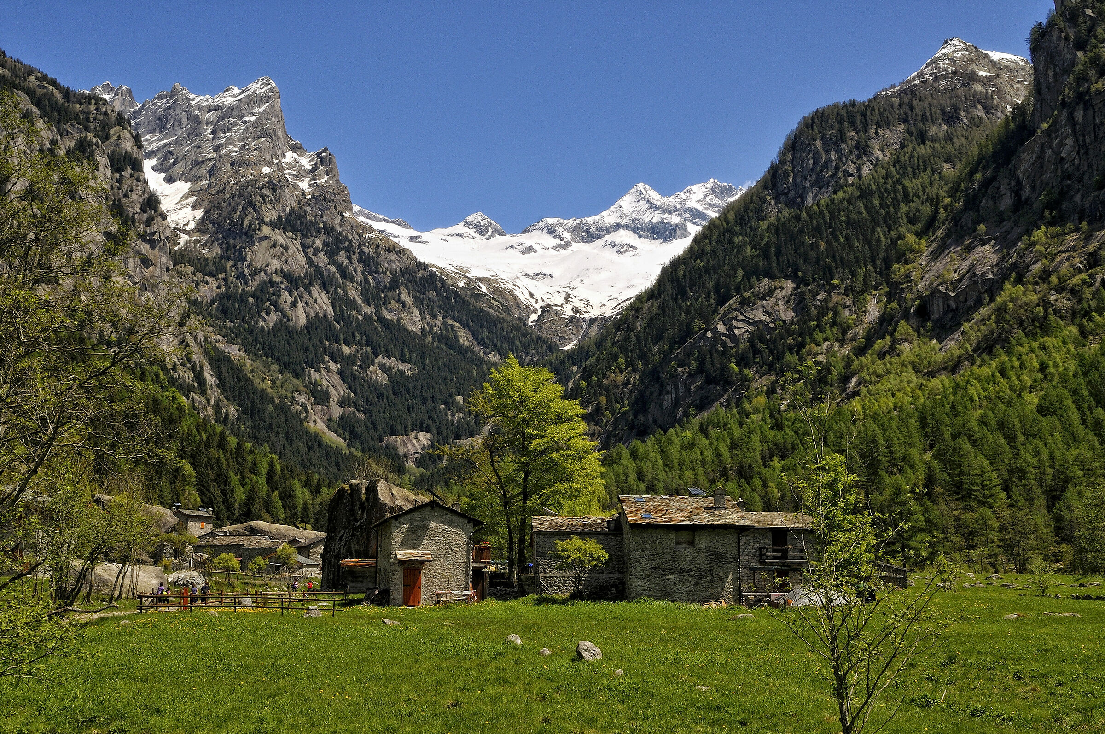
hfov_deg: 53.2
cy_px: 367
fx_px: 1104
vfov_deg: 36.8
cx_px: 552
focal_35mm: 36
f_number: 16
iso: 200
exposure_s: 1/160
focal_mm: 24
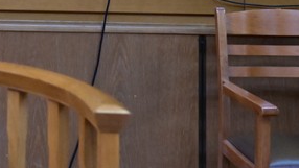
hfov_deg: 16.3
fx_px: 975
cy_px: -197
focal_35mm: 123
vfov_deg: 9.1
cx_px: -108
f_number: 3.2
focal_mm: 28
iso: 4000
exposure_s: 1/200
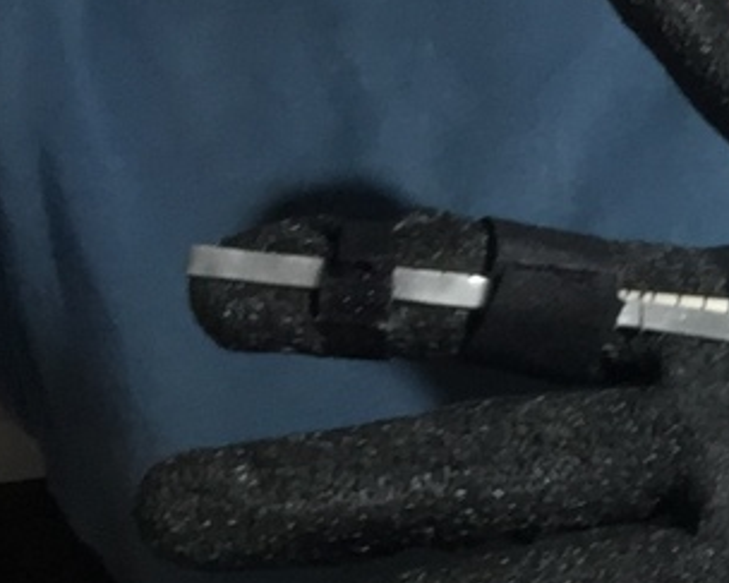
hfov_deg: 23.3
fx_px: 1639
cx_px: 827
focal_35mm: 76
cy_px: 423
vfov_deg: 20.0
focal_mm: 2.65
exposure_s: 1/33
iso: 160
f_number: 2.2
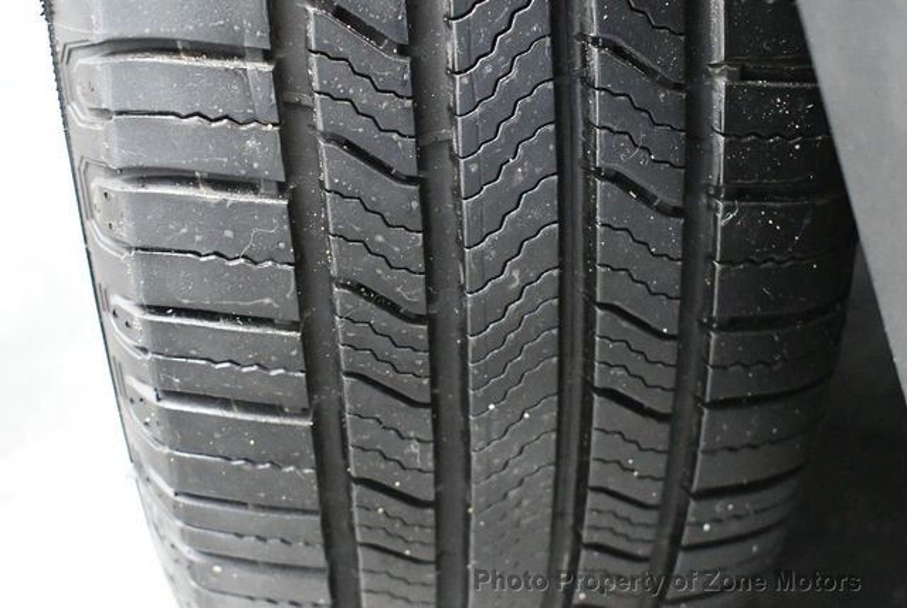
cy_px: 304
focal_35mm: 58
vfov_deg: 23.5
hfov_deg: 34.4
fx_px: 1464
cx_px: 454
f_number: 4.2
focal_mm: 29
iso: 10000
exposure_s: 1/60
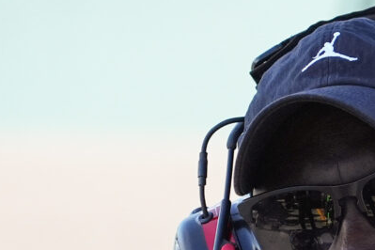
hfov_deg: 2.7
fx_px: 8010
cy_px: 286
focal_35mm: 769
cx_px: 370
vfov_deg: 1.8
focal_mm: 200
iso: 2000
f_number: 6.3
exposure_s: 1/2500
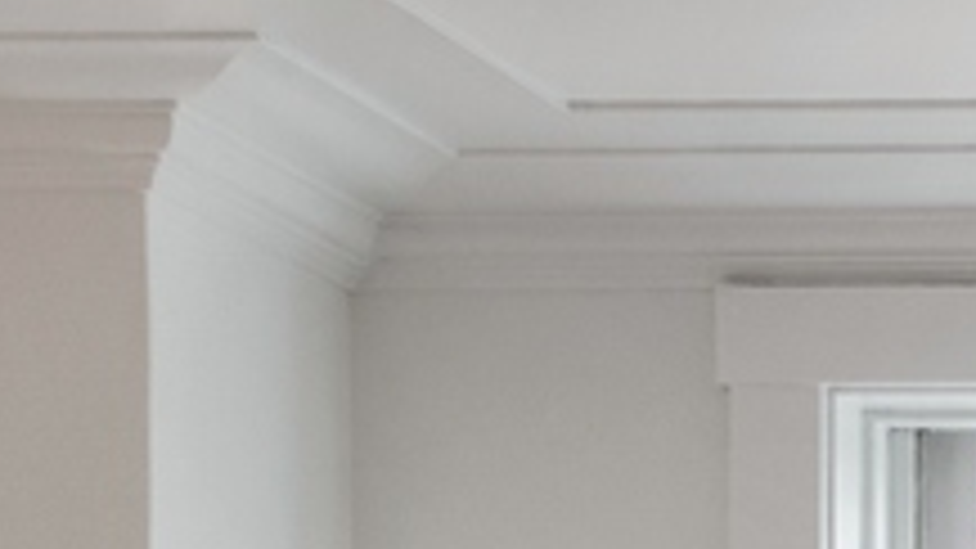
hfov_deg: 7.2
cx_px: 2730
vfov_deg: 4.2
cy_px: 1989
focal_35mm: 273
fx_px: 7064
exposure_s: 1/13
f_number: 8
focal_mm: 35
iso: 500
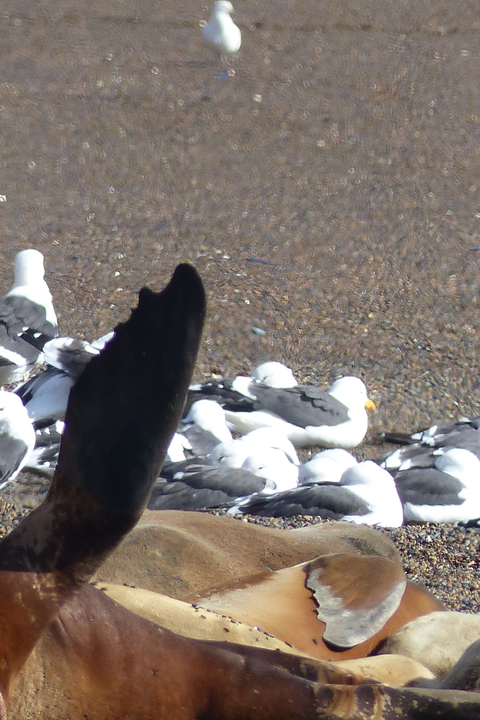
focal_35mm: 1497
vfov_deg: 1.4
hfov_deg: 0.9
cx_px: 73
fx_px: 29925
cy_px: 275
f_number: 4
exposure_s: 1/800
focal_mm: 108
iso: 100
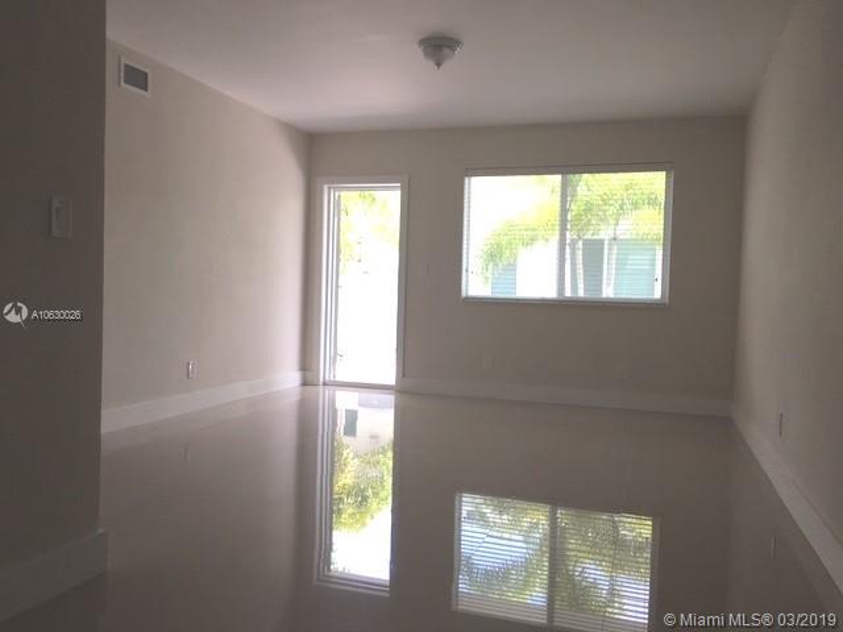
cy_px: 316
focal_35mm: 29
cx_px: 422
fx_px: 706
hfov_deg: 61.7
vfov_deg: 48.2
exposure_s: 1/120
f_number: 2.2
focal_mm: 4.15
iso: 25
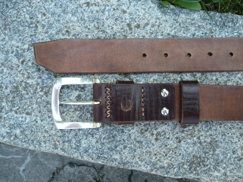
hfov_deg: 52.6
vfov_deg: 40.7
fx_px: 246
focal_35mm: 35
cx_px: 122
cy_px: 91
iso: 100
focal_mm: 5.8
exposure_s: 1/160
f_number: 2.8
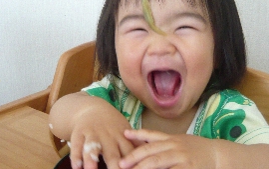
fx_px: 323
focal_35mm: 44
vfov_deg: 28.8
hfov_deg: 44.3
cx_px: 189
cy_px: 42
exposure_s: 1/25
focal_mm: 4.6
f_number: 2.8
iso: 200
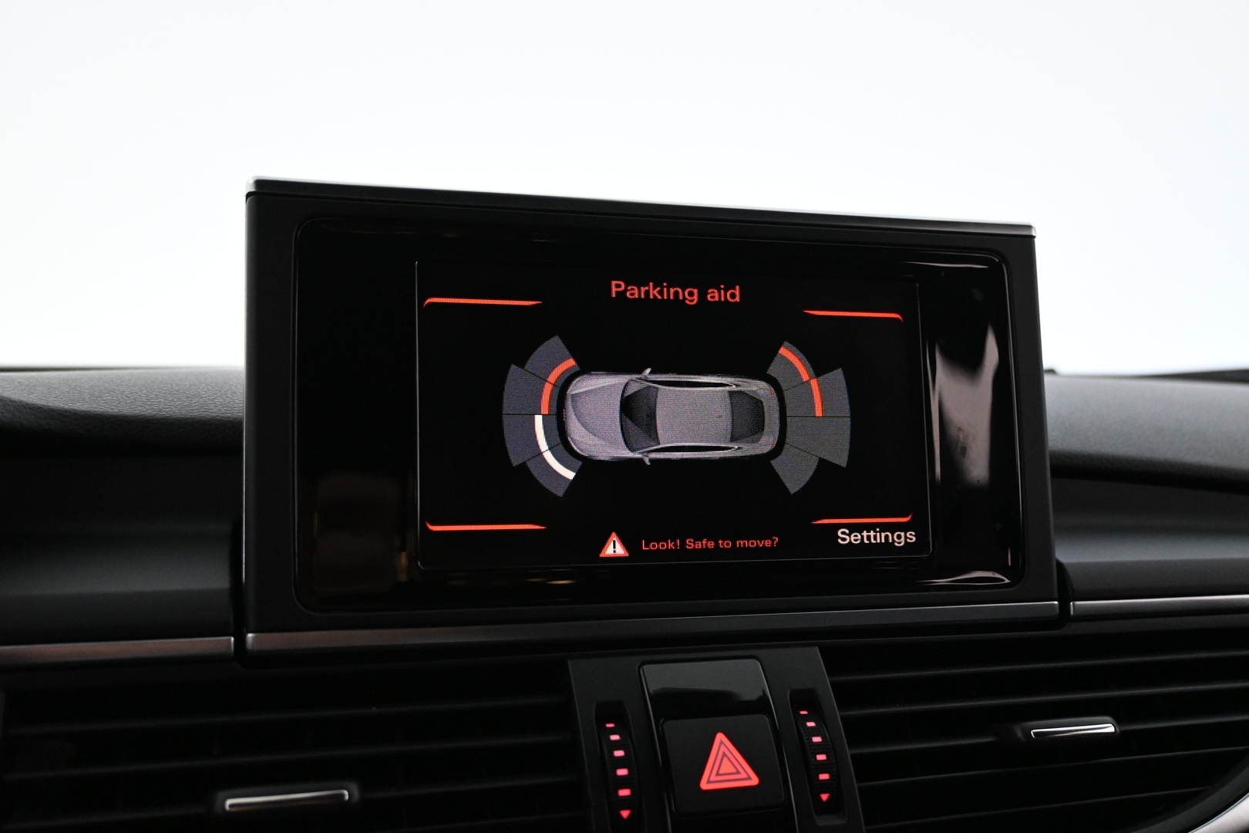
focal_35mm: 36
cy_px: 416
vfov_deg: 36.9
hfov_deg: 53.1
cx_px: 624
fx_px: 1249
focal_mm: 24
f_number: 4.2
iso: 3600
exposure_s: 1/40
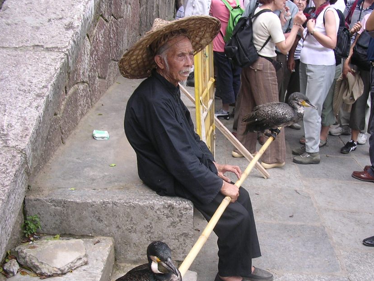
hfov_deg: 40.2
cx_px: 228
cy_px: 157
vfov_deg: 30.9
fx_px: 508
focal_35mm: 47
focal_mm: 5.8
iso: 100
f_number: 2.8
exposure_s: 1/240
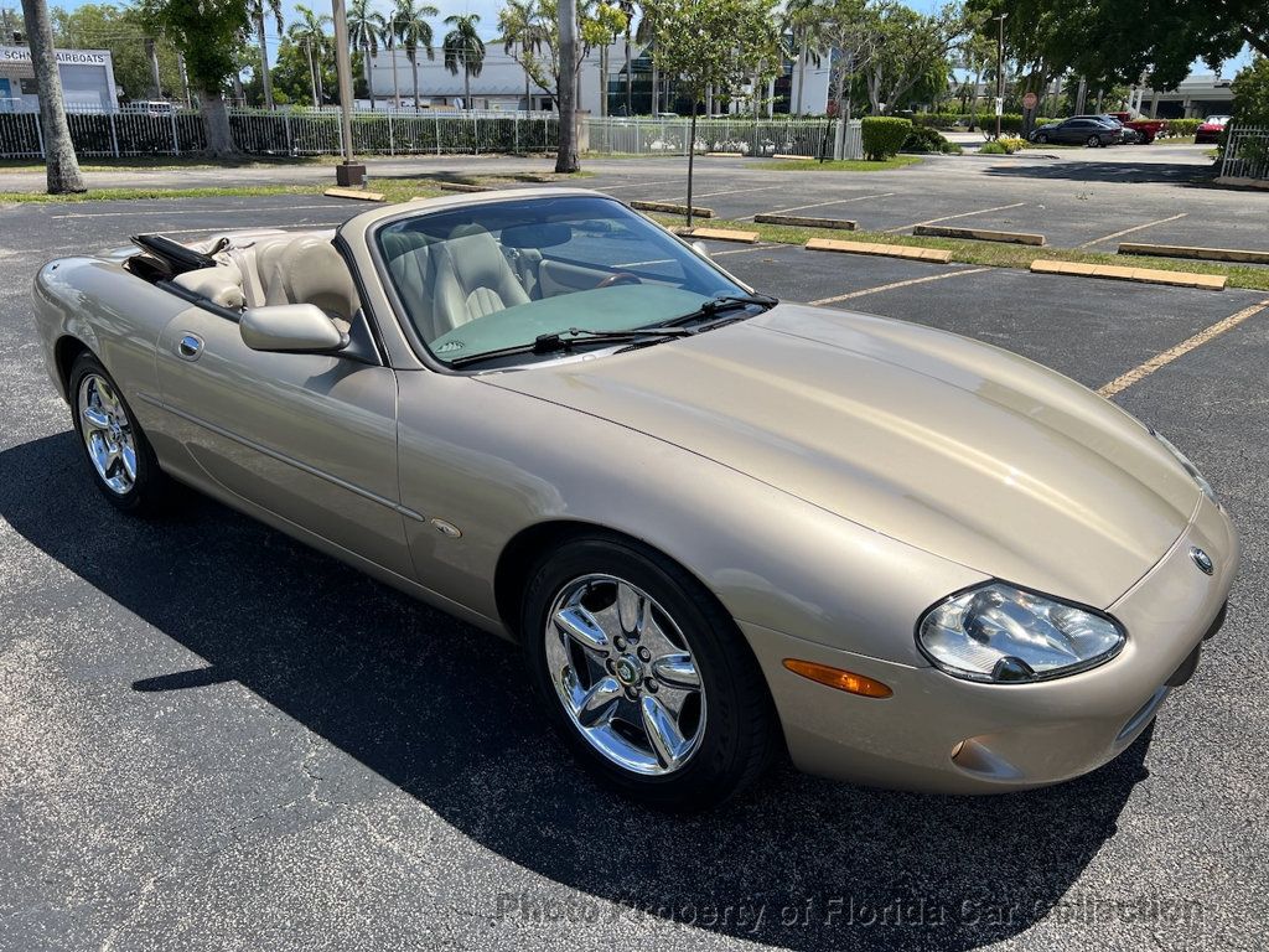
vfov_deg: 53.1
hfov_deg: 67.3
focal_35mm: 26
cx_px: 634
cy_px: 476
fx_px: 953
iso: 50
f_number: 1.5
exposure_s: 1/4630
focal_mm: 5.7
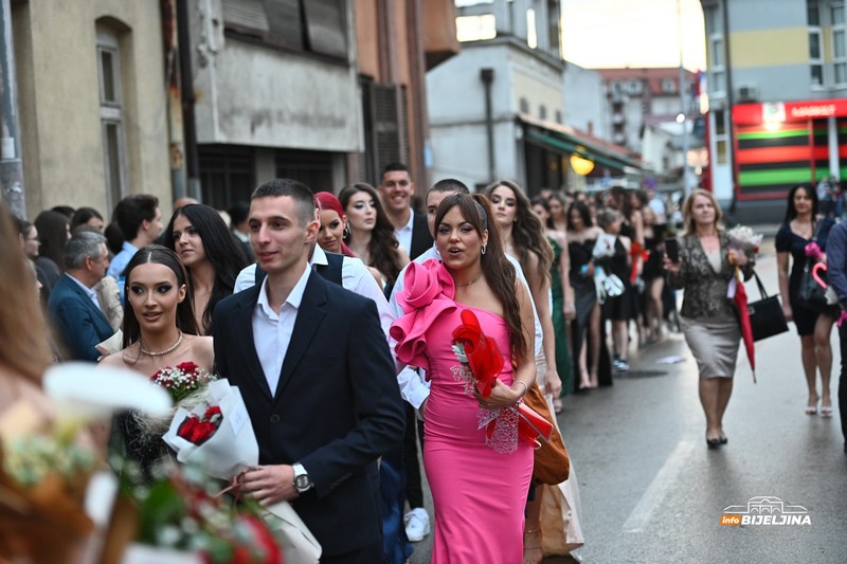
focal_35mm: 70
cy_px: 282
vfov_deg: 19.4
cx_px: 424
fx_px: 1646
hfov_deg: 28.8
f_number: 3.2
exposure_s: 1/200
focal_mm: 70
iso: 1250
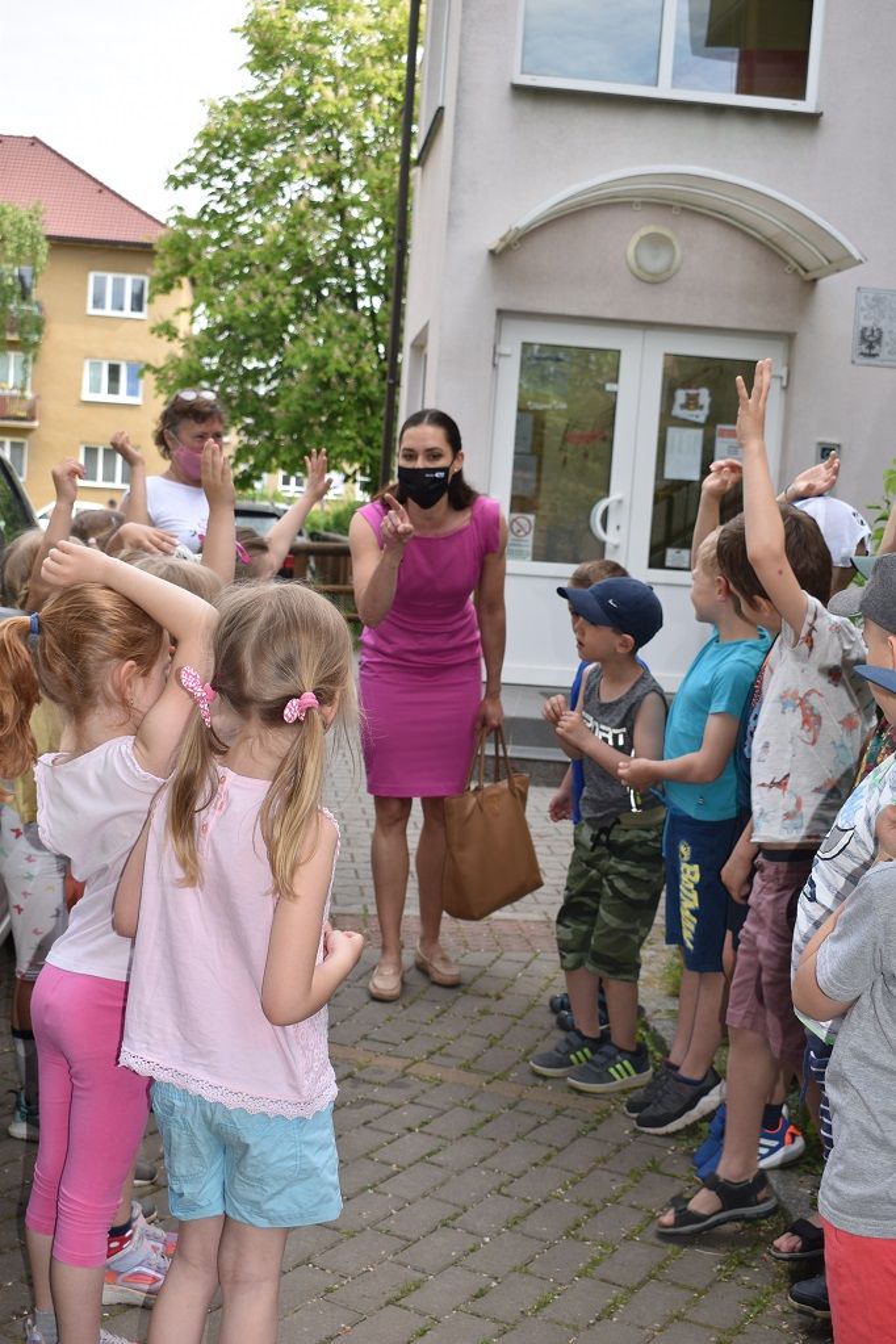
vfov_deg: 43.6
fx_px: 1680
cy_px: 672
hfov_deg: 29.9
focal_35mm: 45
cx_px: 448
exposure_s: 1/160
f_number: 6.3
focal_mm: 30
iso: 100
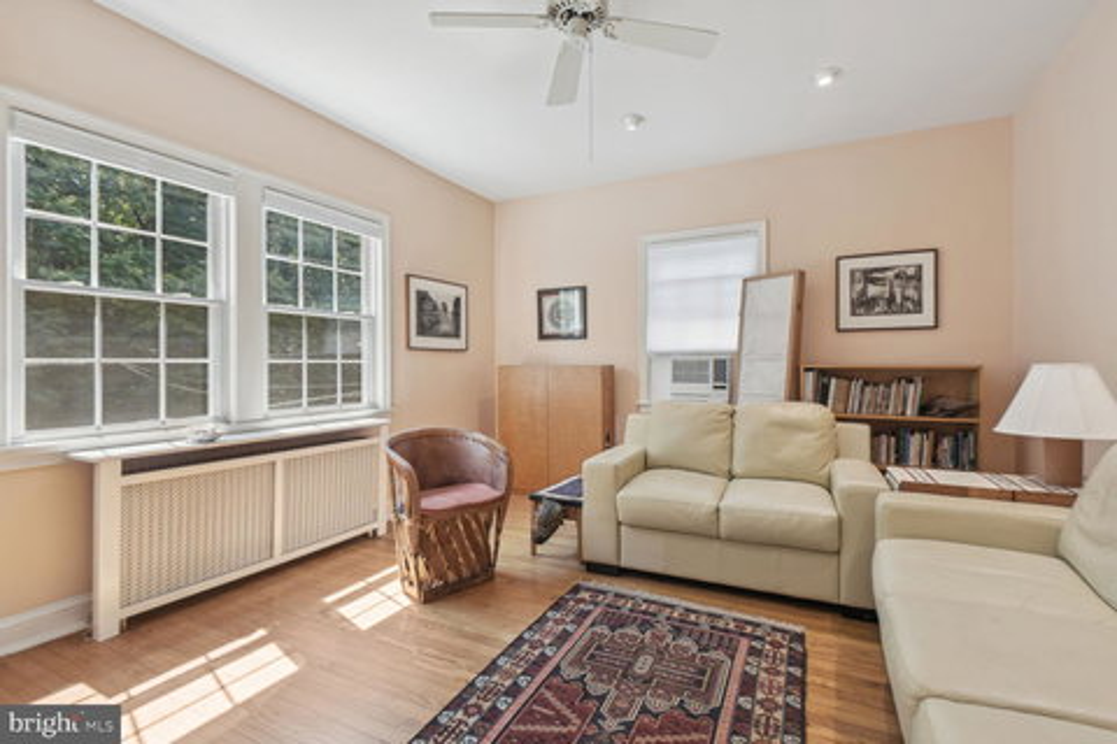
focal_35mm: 16
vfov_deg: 73.7
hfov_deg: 96.7
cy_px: 372
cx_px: 558
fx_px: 496
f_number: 8
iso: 200
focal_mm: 16
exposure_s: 1/30
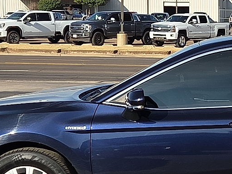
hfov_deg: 14.6
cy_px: 132
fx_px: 885
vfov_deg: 11.2
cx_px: 258
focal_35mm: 132
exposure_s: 1/10000
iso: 77
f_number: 1.8
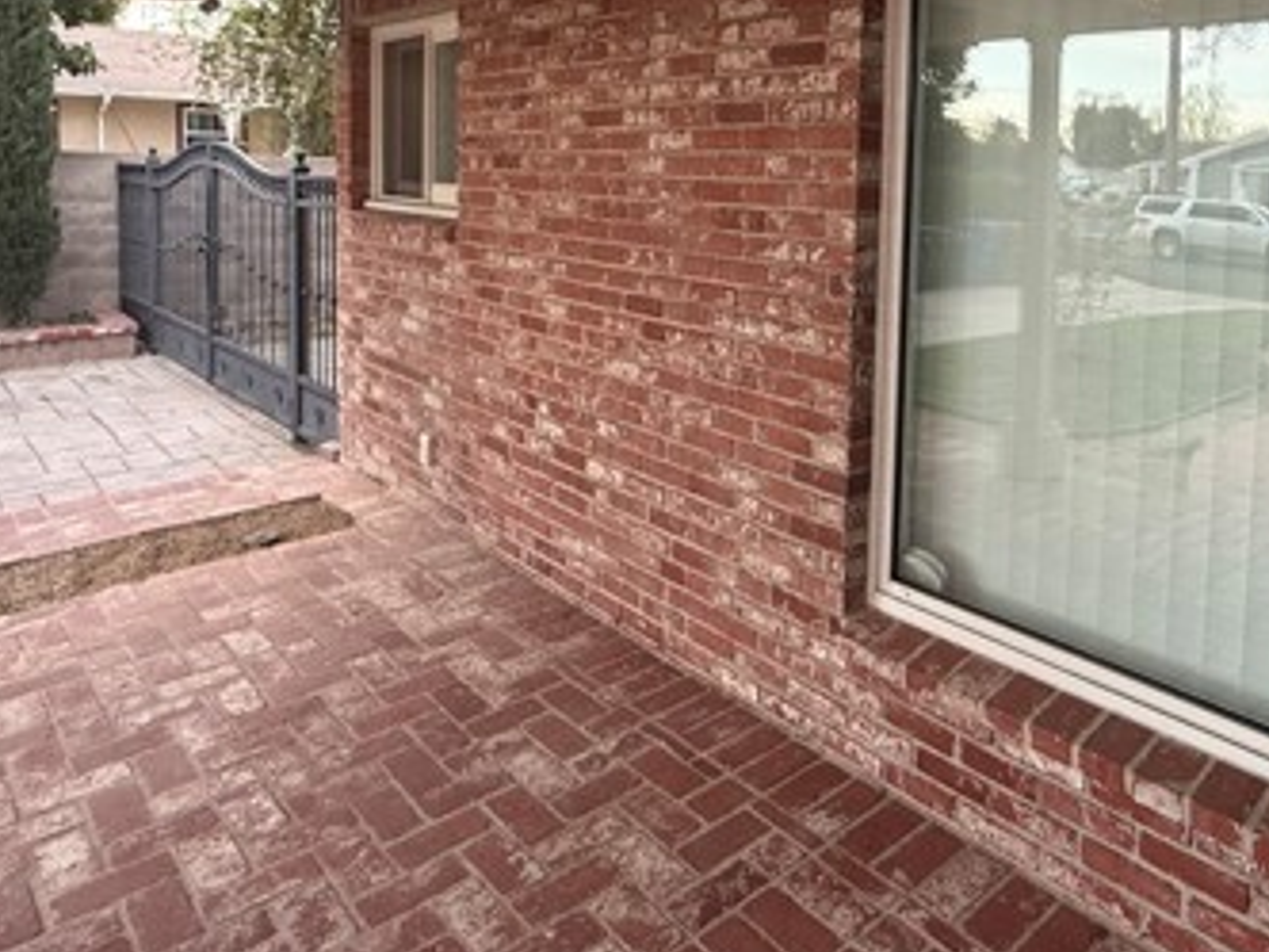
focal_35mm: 27
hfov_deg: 63.9
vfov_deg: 49.3
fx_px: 990
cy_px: 237
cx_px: 829
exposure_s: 1/99
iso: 160
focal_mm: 2.22
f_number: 2.2
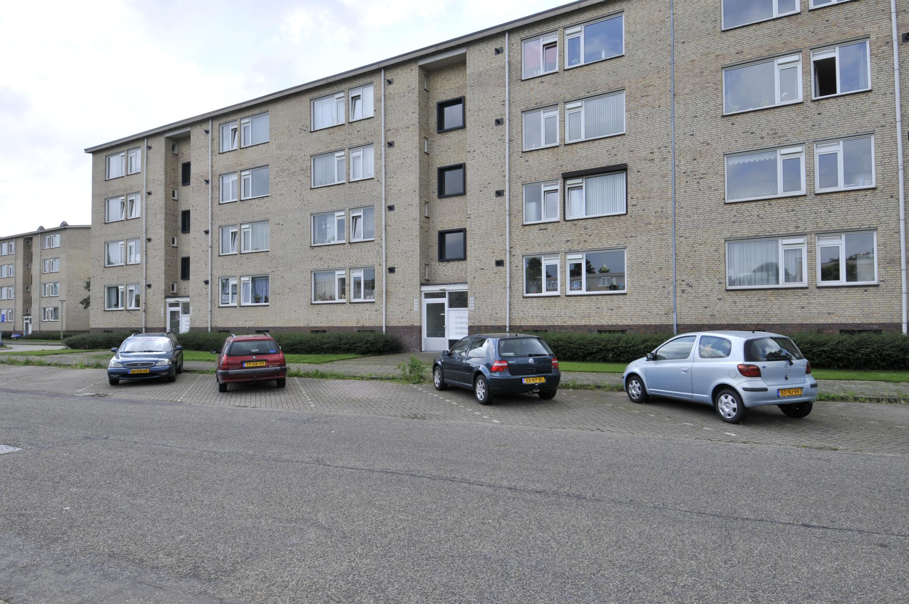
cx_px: 454
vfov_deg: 59.4
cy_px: 302
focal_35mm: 21
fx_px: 530
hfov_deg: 81.3
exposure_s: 1/250
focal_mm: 14
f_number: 9
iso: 200
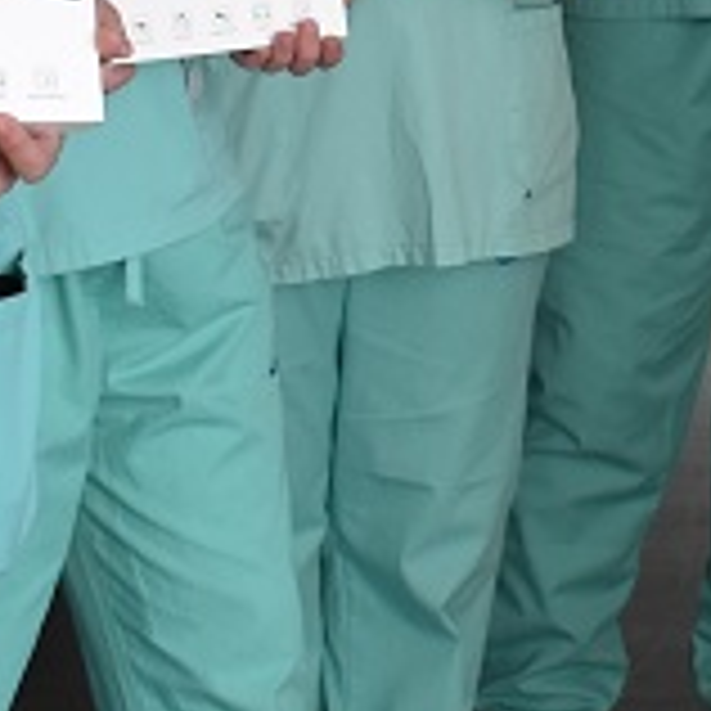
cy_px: -297
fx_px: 3741
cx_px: 1089
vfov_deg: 10.5
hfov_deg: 10.5
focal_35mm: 161
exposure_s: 1/100
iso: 400
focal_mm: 20
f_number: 5
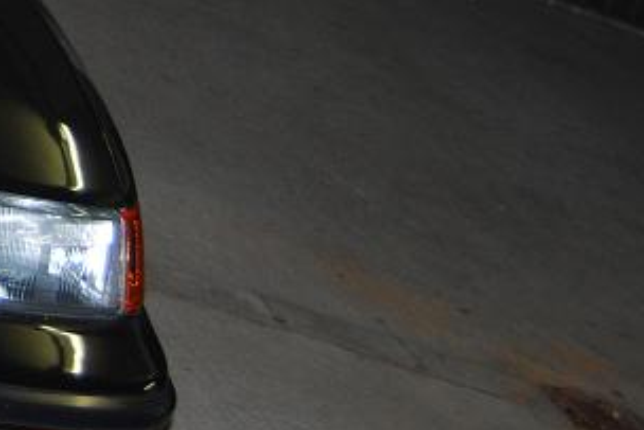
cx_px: -557
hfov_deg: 10.7
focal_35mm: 178
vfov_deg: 7.6
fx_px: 3184
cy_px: -195
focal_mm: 31
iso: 360
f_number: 4.5
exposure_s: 1/60
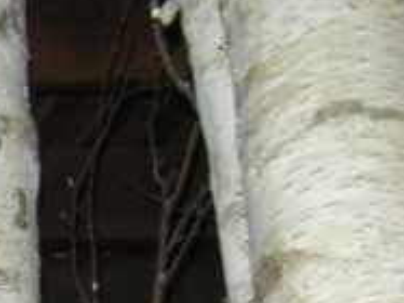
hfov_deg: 10.1
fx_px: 1913
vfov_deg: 8.3
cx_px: -650
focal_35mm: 164
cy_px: 745
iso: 280
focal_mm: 5.4
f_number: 3.5
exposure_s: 1/30
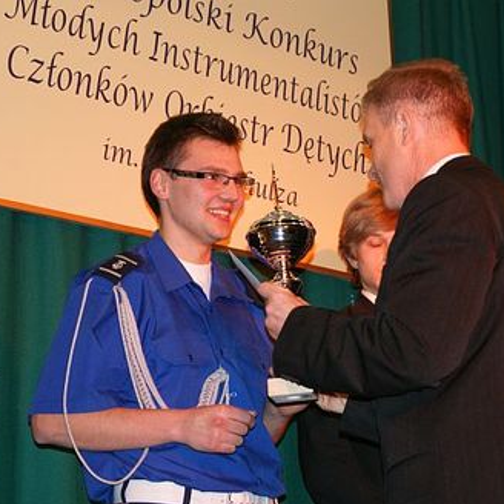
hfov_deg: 16.3
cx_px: 312
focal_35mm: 107
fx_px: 1757
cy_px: 254
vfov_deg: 16.3
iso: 400
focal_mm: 55
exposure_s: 1/80
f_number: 5.6
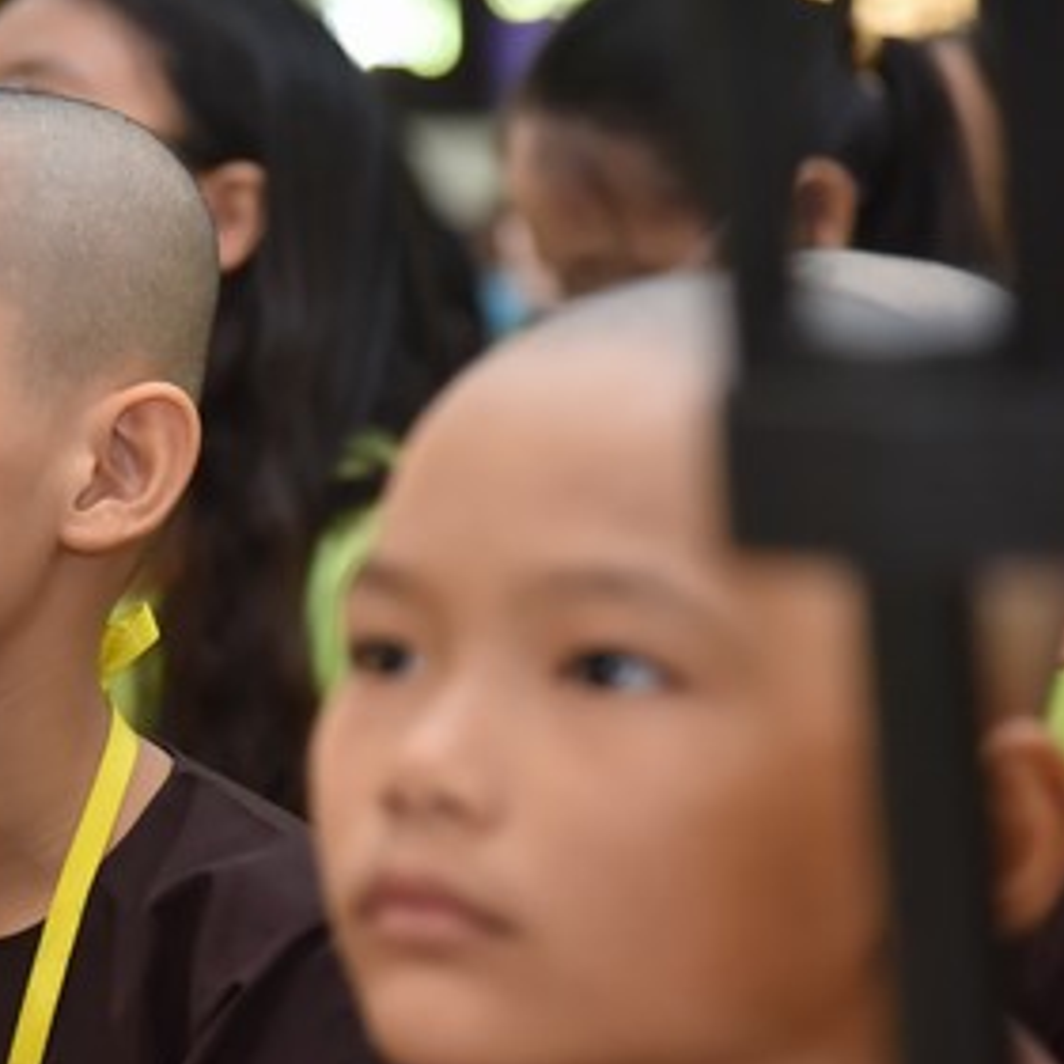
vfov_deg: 8.0
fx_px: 7651
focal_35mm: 220
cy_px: 507
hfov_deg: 7.9
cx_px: -98
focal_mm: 112
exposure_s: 1/125
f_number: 4.5
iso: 2000
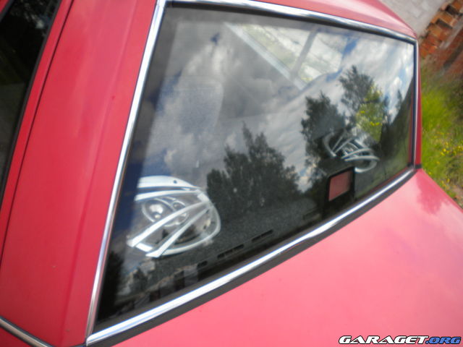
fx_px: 468
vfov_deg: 40.7
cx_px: 232
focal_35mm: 35
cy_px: 174
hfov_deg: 52.6
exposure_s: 1/458
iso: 99
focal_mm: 6.3
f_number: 3.1
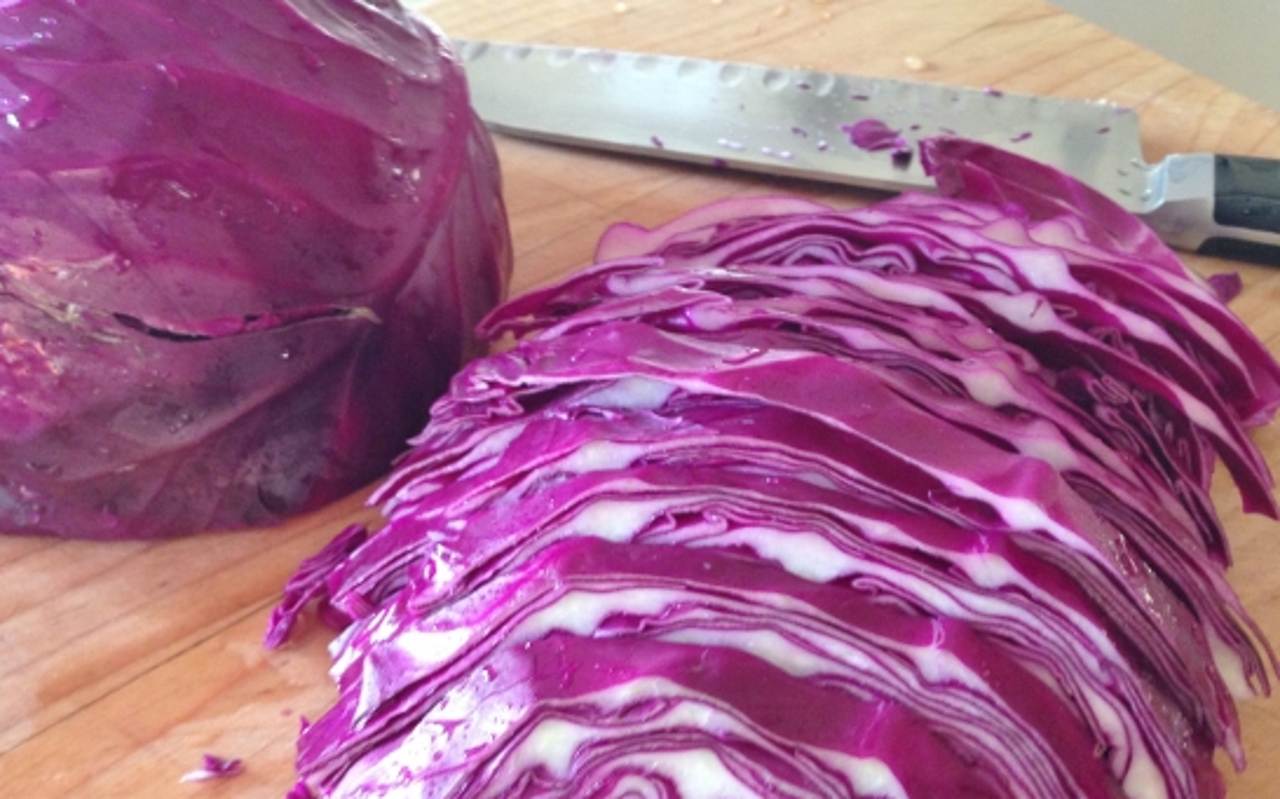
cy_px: 551
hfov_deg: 48.2
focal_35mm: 41
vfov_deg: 30.9
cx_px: 647
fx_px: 1430
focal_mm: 4.12
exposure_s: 1/20
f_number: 2.4
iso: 160
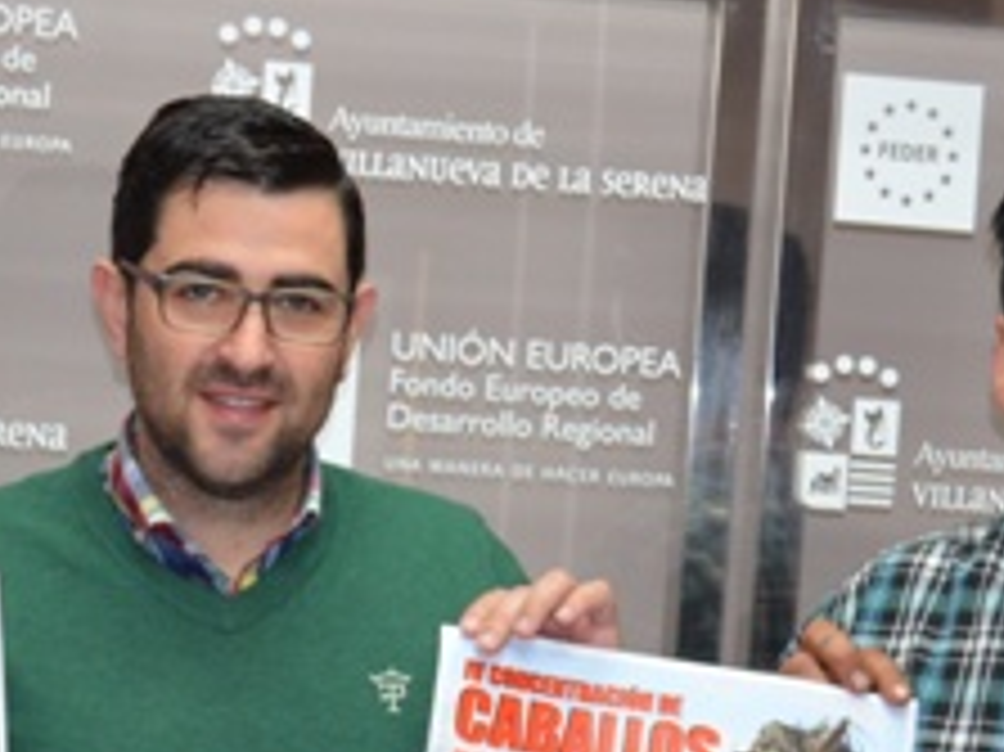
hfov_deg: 13.7
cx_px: 320
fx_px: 4185
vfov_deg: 10.2
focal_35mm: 144
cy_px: 621
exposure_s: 1/60
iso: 1100
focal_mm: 35
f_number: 4.5
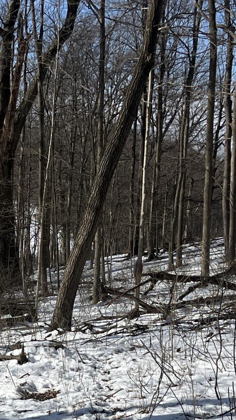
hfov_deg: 14.3
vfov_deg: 24.2
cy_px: 438
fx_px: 923
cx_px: -5
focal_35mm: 83
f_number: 1.6
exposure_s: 1/5848
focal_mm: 5.1
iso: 50
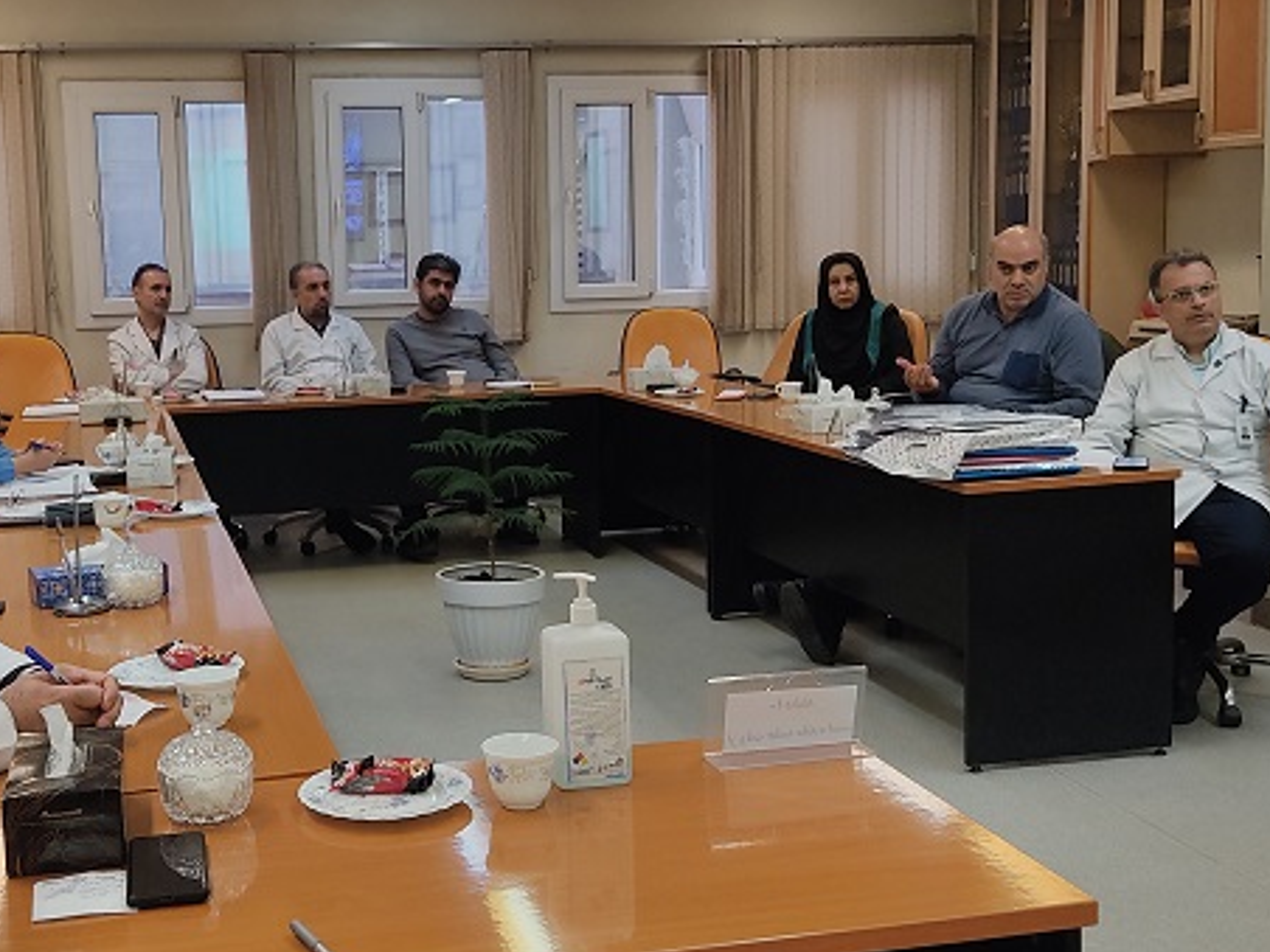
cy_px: 432
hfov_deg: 40.9
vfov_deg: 31.5
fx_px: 1688
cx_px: 452
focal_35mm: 46
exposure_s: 1/33
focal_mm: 4.74
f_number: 1.79
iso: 194
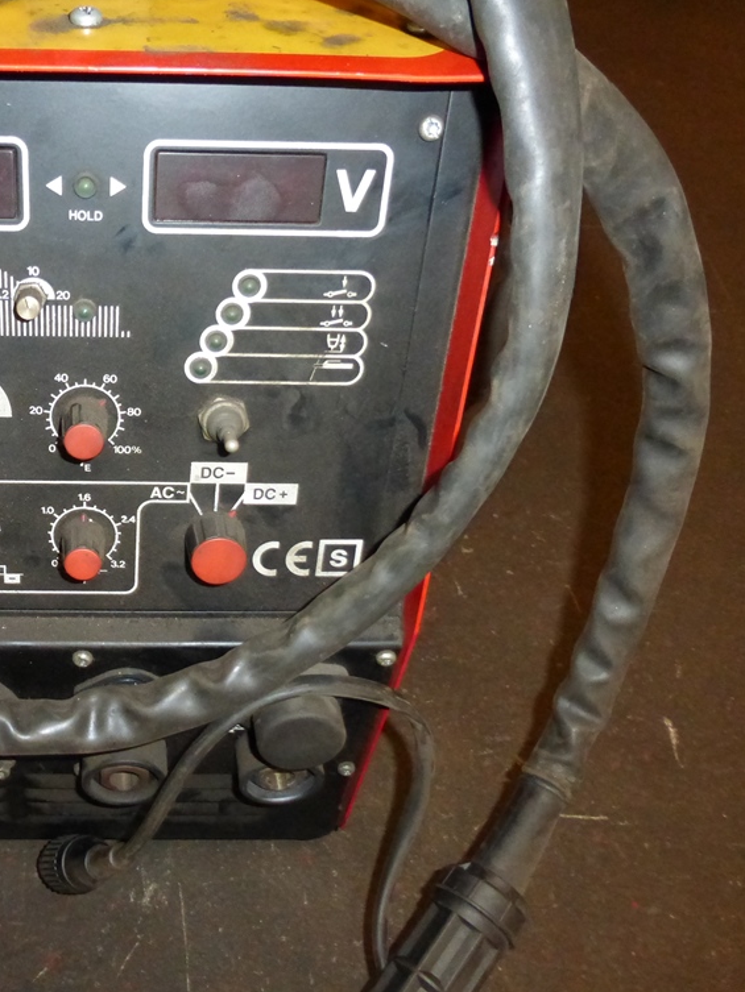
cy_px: 498
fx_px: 975
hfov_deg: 39.7
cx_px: 125
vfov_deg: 54.0
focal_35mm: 34
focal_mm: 4.3
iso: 800
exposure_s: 1/8
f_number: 3.3
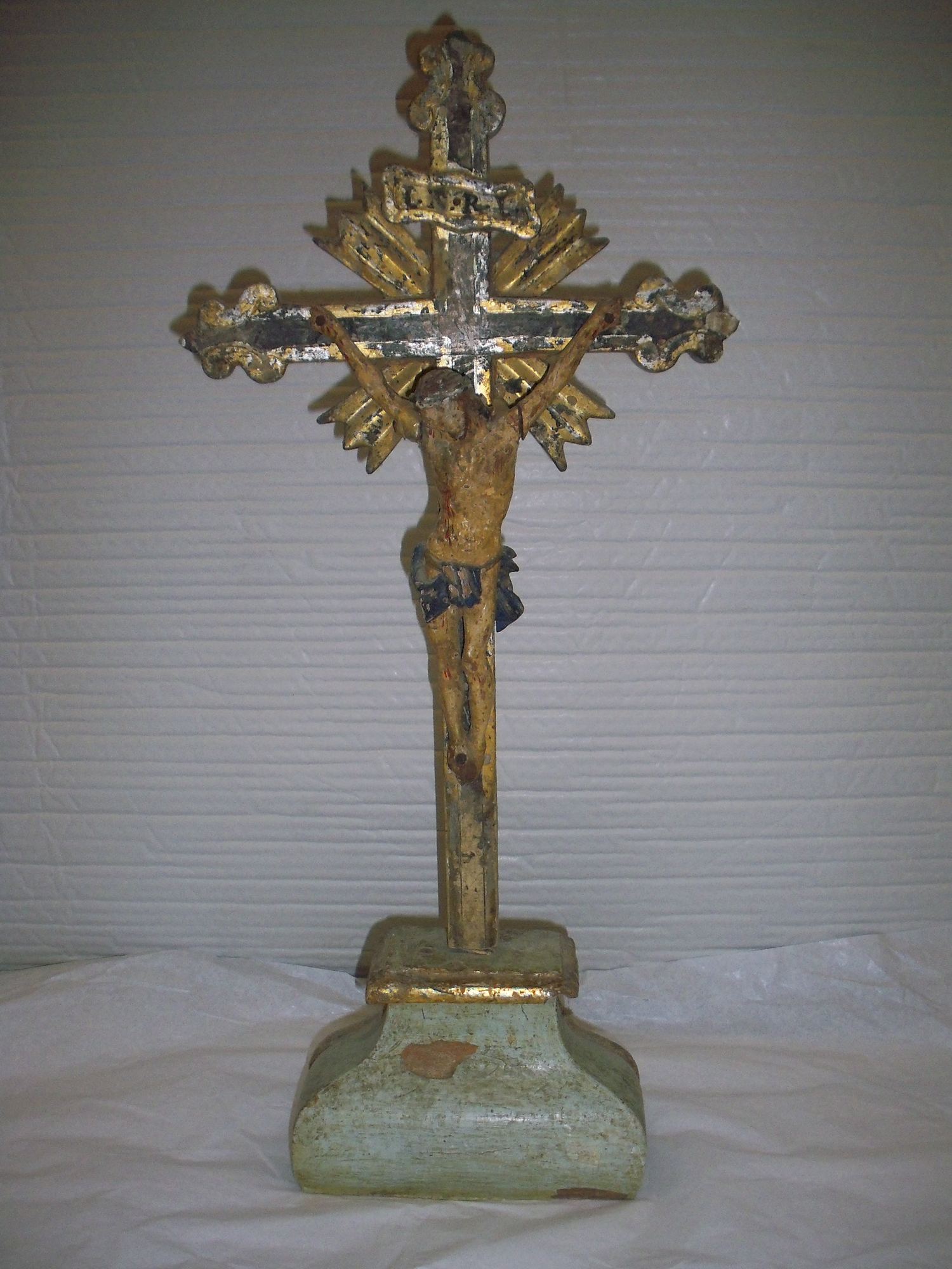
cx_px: 476
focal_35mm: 38
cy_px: 634
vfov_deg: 49.0
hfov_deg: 37.7
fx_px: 1393
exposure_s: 1/60
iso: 200
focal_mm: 6.3
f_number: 3.5
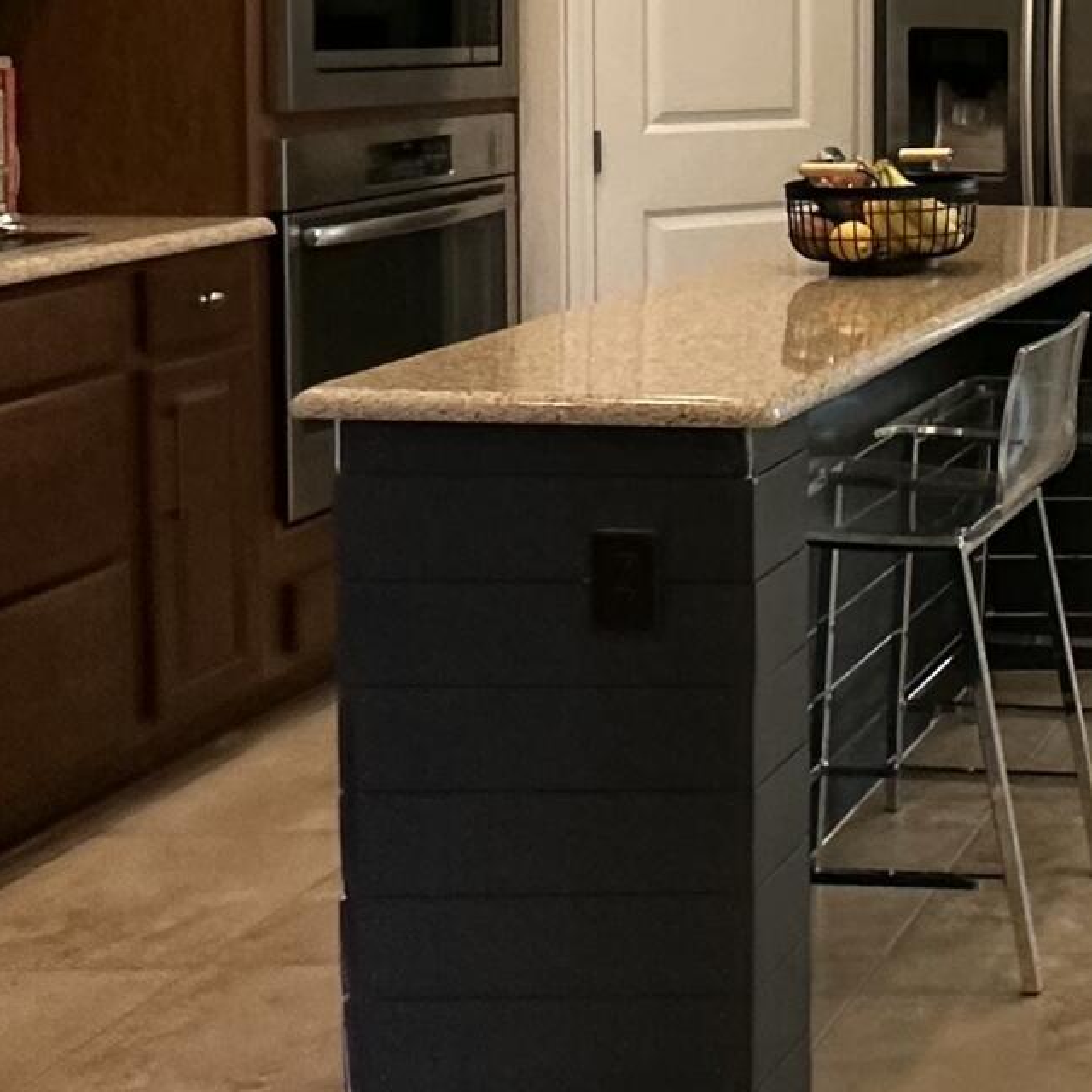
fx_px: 2070
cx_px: 1792
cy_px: 104
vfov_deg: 28.4
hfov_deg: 22.2
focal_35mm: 58
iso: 250
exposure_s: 1/120
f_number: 2.2
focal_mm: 2.22
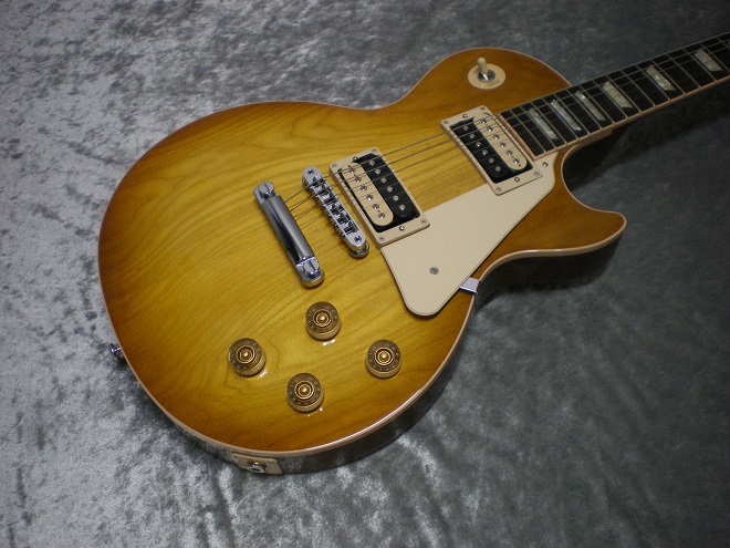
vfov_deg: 39.7
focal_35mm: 36
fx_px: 759
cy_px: 274
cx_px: 365
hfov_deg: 51.4
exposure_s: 1/50
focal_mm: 6.3
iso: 250
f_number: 3.1
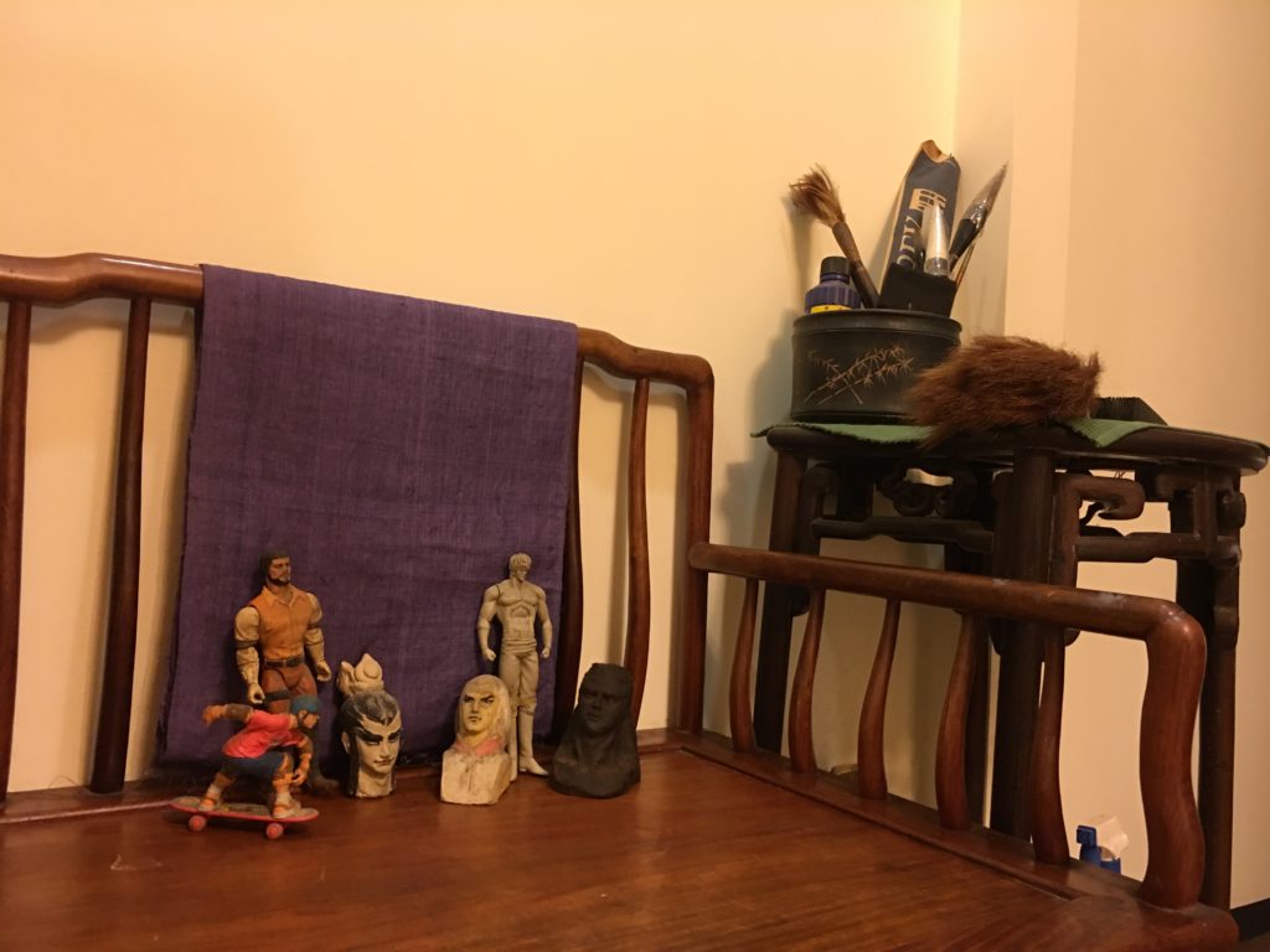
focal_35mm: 29
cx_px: 635
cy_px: 476
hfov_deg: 61.7
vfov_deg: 48.2
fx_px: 1064
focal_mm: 4.15
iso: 50
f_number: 2.2
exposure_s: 1/4
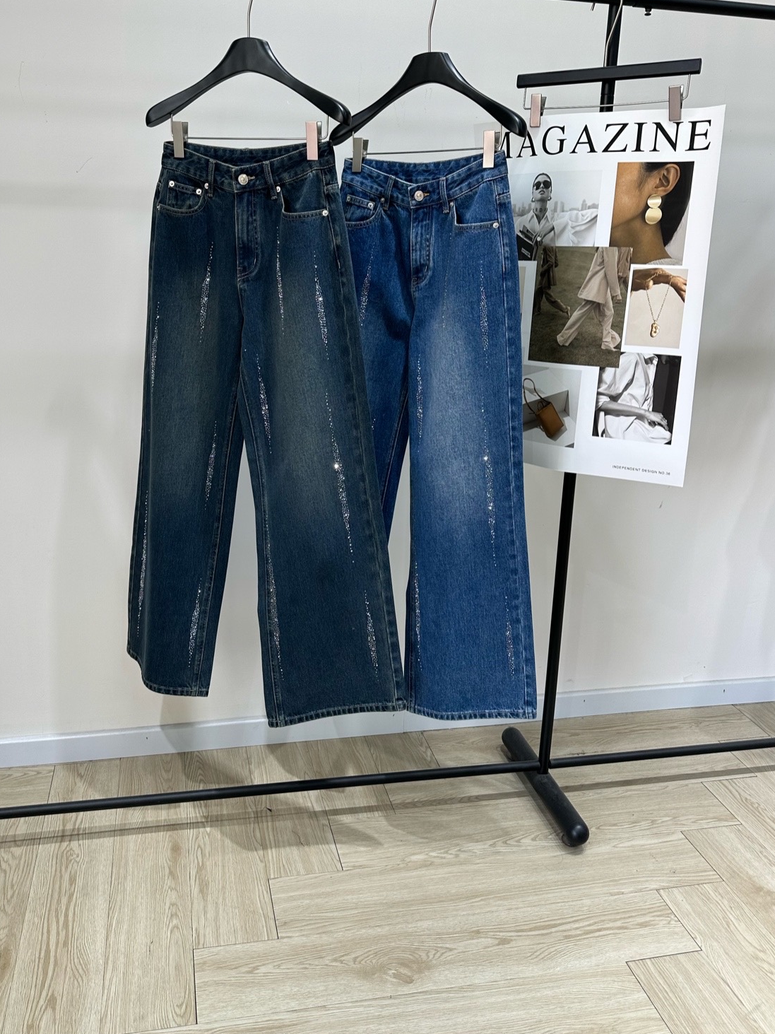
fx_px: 836
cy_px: 436
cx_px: 333
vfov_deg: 63.1
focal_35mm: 28
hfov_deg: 49.6
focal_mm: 6.86
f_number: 1.78
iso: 64
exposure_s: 1/136
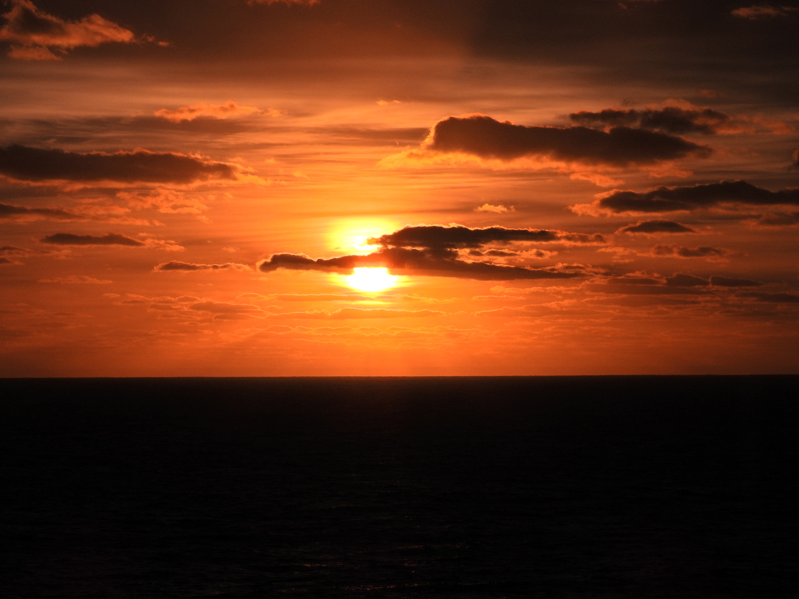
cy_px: 300
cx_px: 400
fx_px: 3462
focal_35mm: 150
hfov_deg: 13.2
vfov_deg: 9.9
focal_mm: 26.8
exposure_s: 1/2000
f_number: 7.1
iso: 100
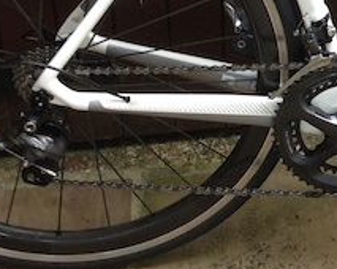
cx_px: 434
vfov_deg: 12.1
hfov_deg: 15.2
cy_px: -146
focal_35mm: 121
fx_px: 1206
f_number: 2.4
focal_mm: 4.12
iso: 80
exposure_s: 1/120
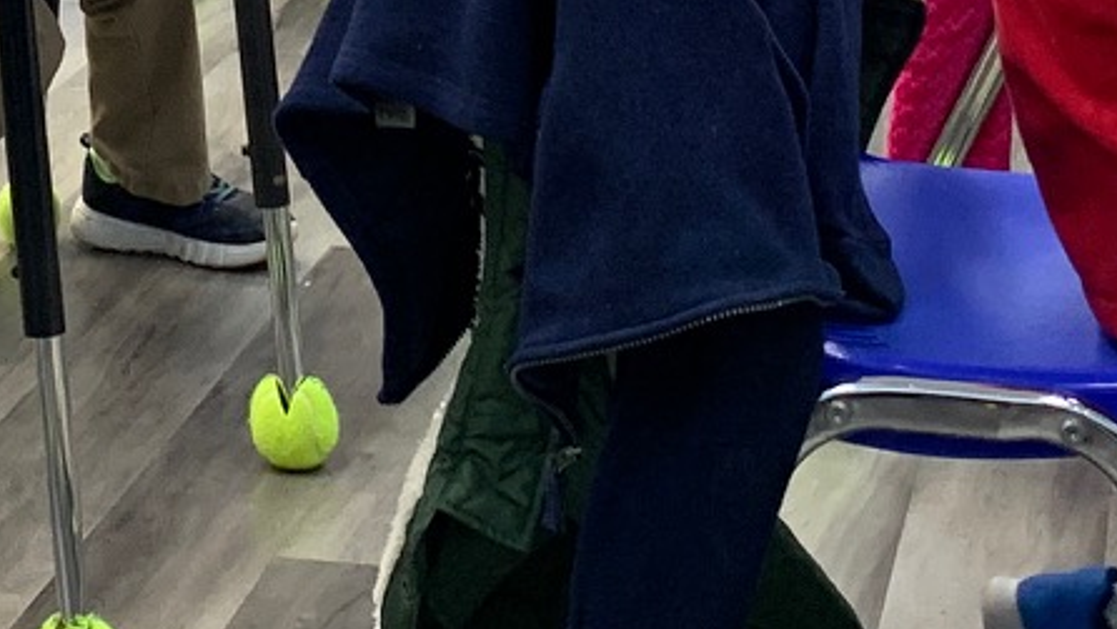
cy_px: -697
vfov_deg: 8.9
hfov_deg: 16.5
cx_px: 98
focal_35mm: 128
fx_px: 3792
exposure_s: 1/60
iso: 125
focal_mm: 4.25
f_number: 1.8
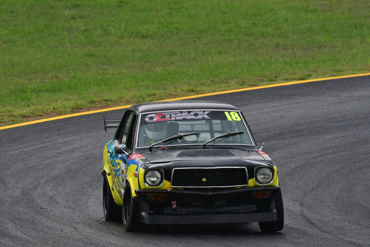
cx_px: 185
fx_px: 6169
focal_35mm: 600
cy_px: 124
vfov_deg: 2.3
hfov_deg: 3.4
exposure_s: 1/640
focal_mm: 400
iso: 1000
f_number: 11
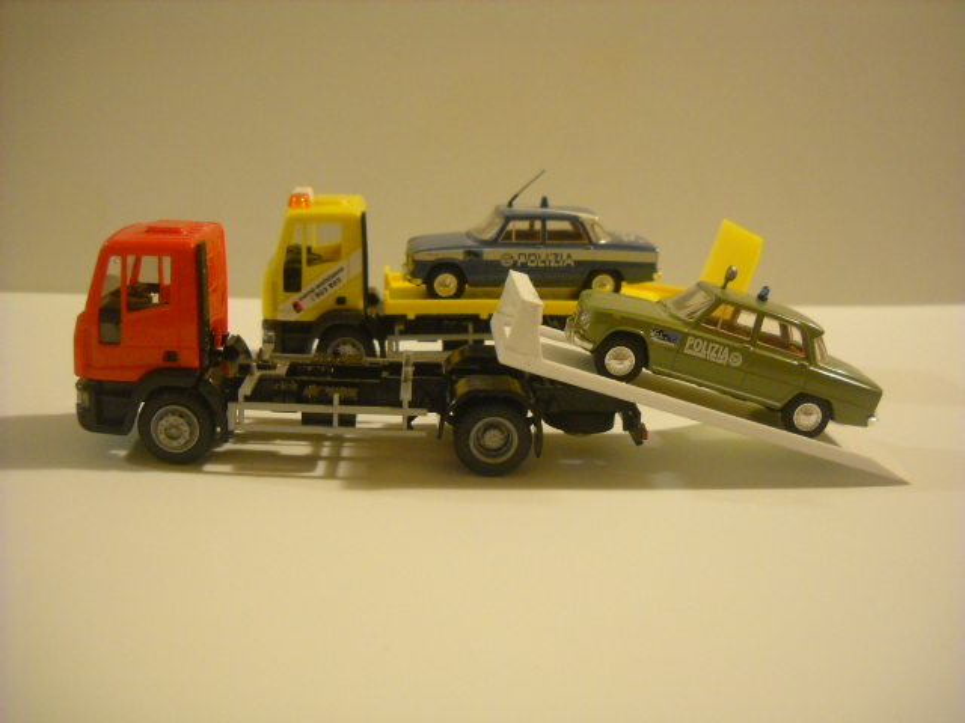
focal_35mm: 41
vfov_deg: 35.1
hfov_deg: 45.8
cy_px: 362
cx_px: 482
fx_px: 1143
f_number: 3.1
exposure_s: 1/10
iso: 400
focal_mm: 6.72
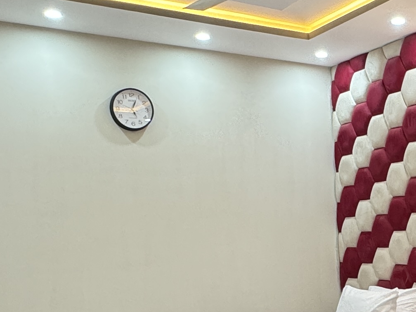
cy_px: 262
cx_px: 383
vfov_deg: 25.5
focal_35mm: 56
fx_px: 673
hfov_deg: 32.4
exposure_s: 1/50
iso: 200
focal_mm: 2.22
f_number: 2.2
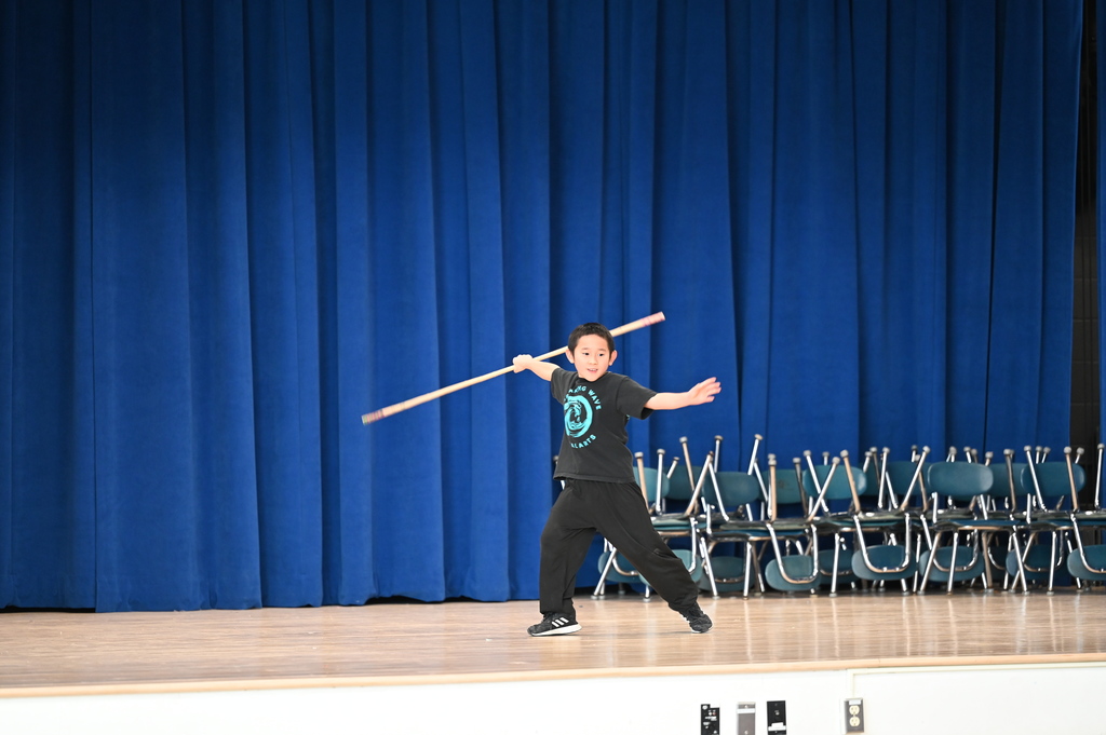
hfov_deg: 13.7
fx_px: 4605
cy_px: 368
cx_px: 553
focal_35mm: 150
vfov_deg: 9.1
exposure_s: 1/250
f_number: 2.8
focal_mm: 150
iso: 2200
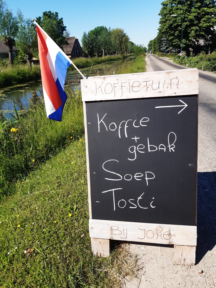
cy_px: 144
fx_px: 216
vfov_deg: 67.3
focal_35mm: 26
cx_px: 108
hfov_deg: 53.1
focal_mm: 3.92
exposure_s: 1/1661
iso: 40
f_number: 1.7
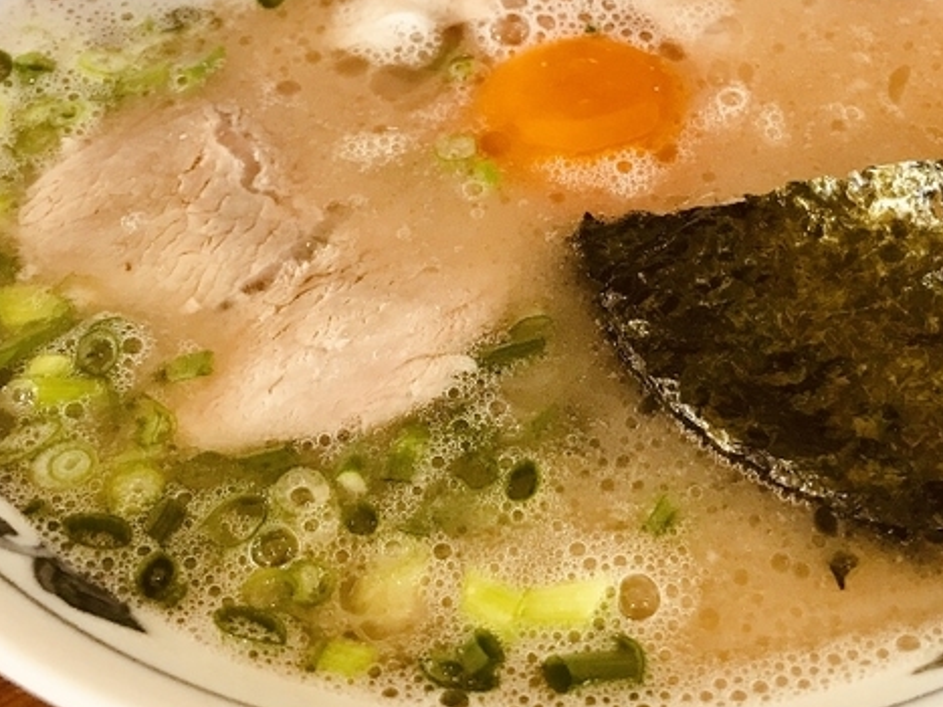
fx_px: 1307
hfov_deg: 39.3
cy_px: 216
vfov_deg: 30.0
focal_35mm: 48
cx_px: 614
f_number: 1.8
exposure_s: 1/30
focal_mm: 3.99
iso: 25
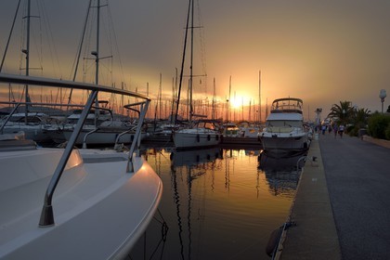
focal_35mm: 35
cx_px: 195
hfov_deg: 54.4
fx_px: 379
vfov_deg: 37.9
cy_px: 130
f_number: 11
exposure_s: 1/125
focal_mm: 35
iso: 400
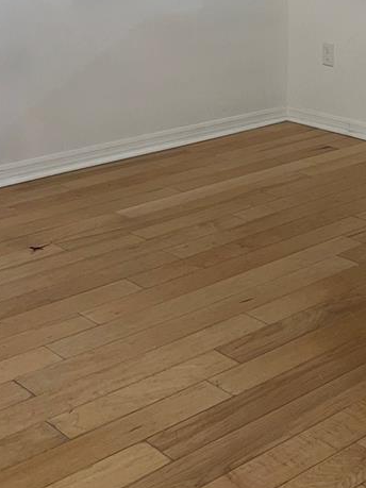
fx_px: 959
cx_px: 386
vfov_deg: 27.3
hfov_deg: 20.7
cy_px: 31
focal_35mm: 68
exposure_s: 1/30
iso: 32
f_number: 1.5
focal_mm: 5.7
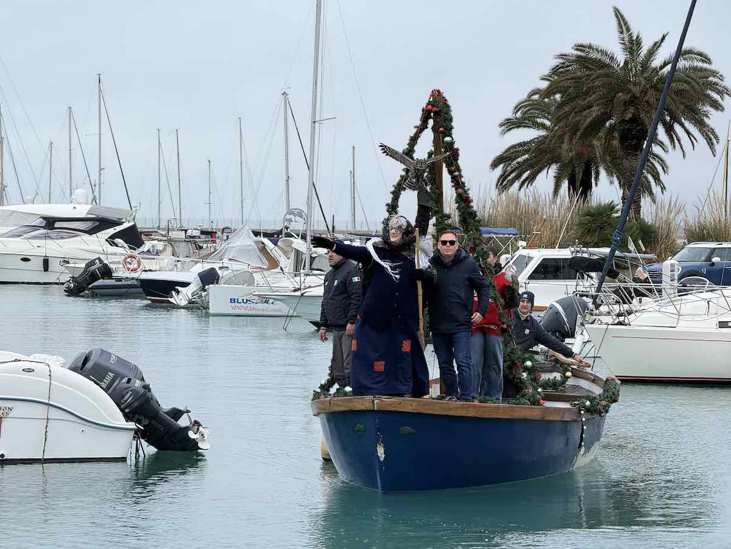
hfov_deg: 16.4
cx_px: 366
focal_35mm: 120
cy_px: 274
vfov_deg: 12.3
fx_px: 2534
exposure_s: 1/379
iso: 64
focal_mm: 15.66
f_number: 2.8
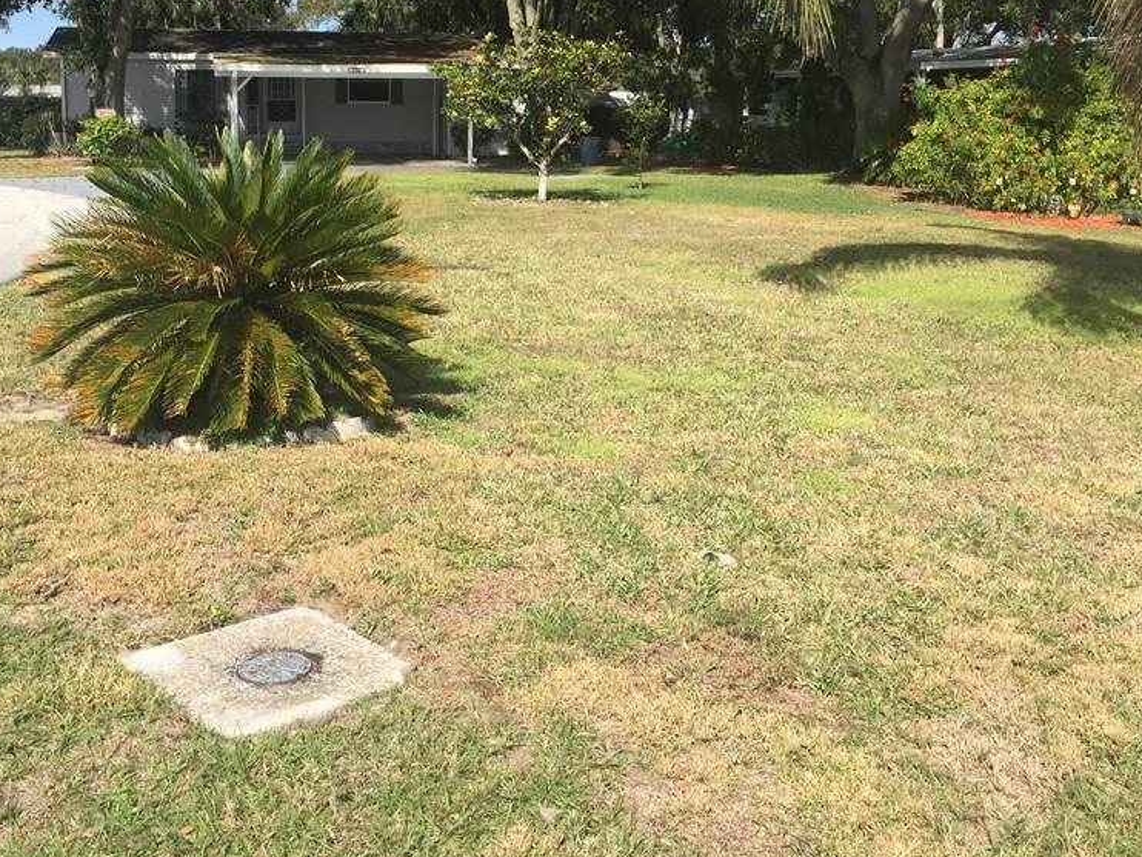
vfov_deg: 35.6
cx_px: 468
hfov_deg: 46.6
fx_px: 1320
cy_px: 280
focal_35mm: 40
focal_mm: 4.15
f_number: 2.2
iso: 32
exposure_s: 1/1721
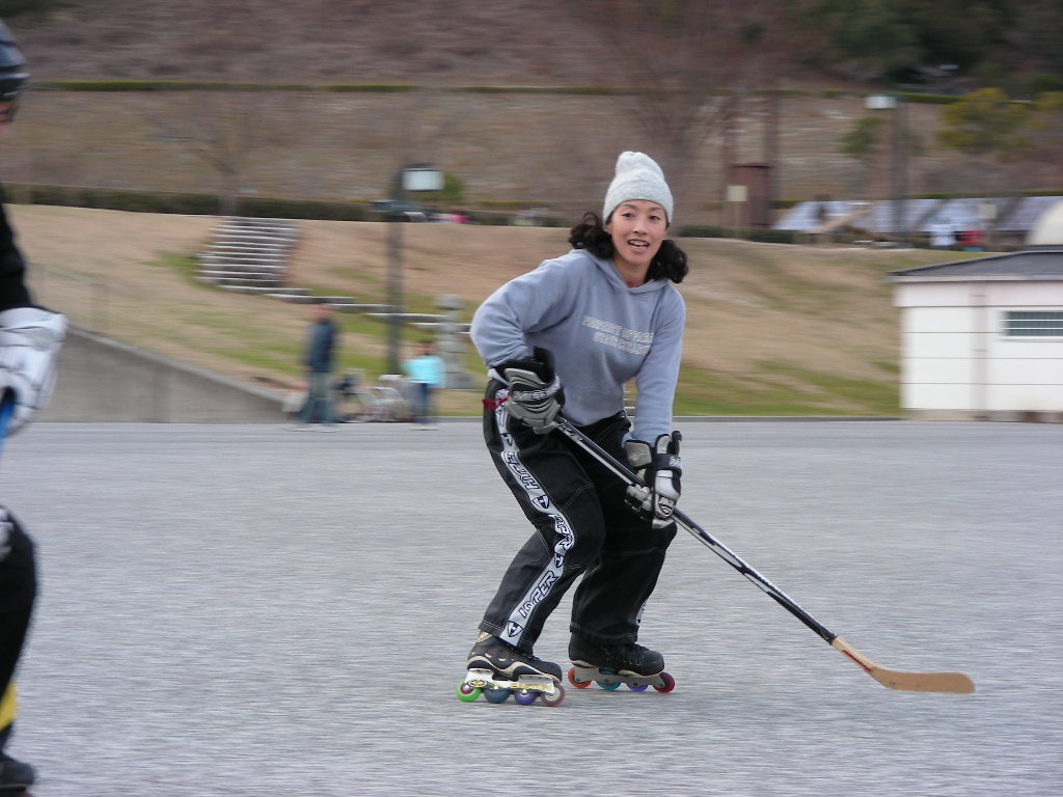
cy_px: 398
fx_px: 3931
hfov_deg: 15.4
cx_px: 532
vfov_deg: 11.6
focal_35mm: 128
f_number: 3.5
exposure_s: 1/86.1
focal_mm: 21.3
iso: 50
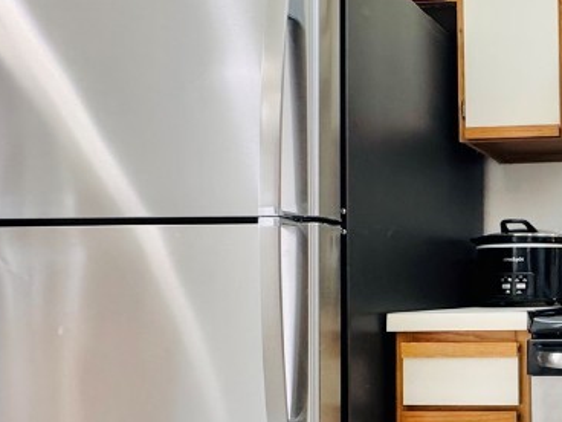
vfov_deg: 36.4
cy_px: 289
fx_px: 633
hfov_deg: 35.7
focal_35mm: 39
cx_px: 698
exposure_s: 1/60
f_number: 2.2
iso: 250
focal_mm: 2.22
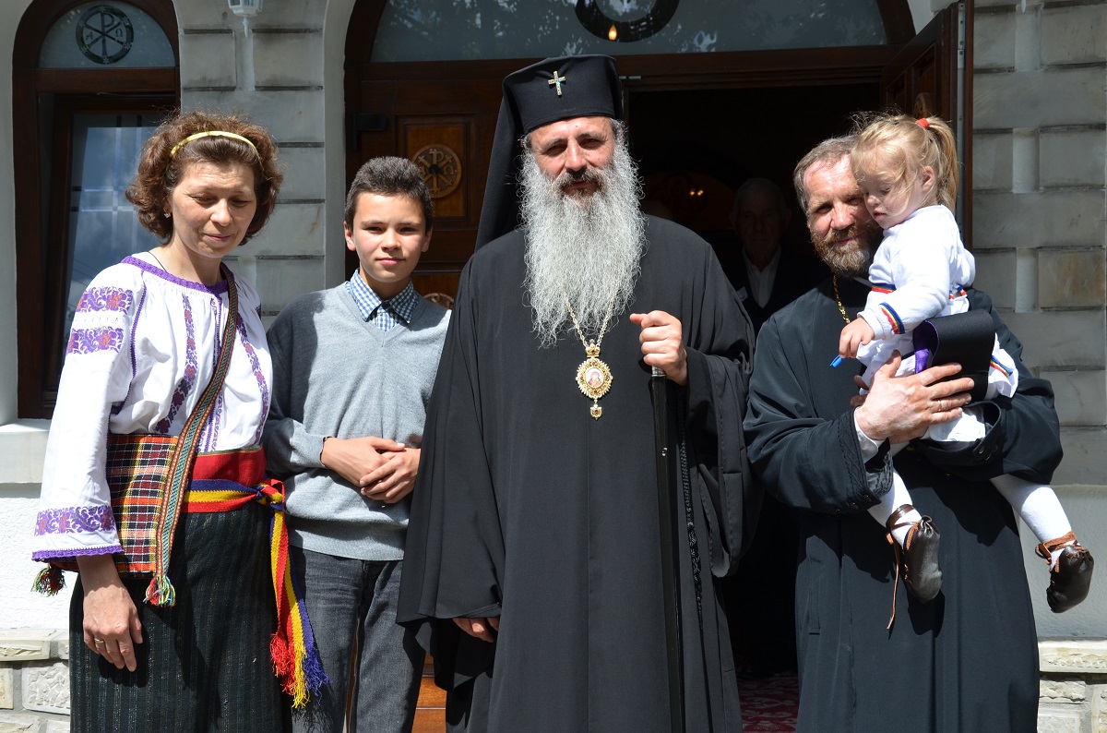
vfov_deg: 25.6
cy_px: 366
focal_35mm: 52
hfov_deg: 37.9
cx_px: 554
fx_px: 1611
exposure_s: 1/250
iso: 100
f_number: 8
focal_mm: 35
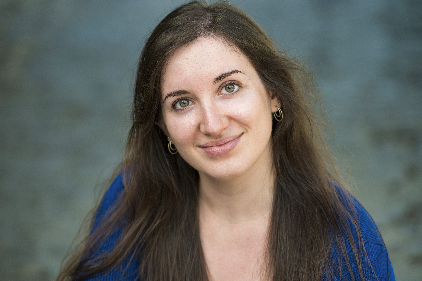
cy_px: 140
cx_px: 211
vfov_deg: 7.0
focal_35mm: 195
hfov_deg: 10.6
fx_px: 2284
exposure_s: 1/640
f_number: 4
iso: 400
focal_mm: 195
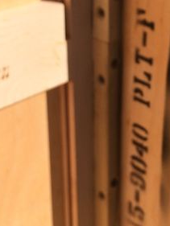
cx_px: 130
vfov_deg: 26.6
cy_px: 53
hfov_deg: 20.3
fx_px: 471
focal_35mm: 72
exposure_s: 1/2740
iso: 40
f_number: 2.2
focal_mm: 4.12
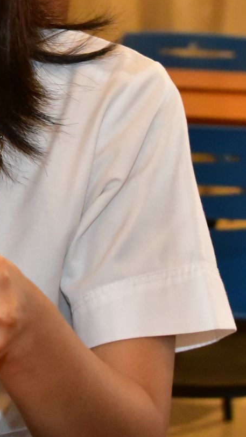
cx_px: -50
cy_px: 36
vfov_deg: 11.4
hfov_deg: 6.4
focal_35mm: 187
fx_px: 2170
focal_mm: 58
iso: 8000
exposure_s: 1/100
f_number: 6.3
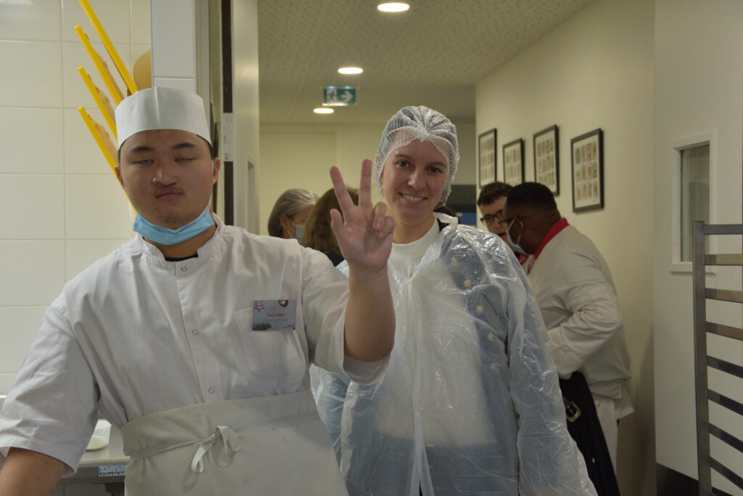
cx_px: 372
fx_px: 1238
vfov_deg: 22.6
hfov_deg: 33.4
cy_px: 248
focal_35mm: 60
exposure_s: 1/60
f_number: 4.5
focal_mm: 40
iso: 500
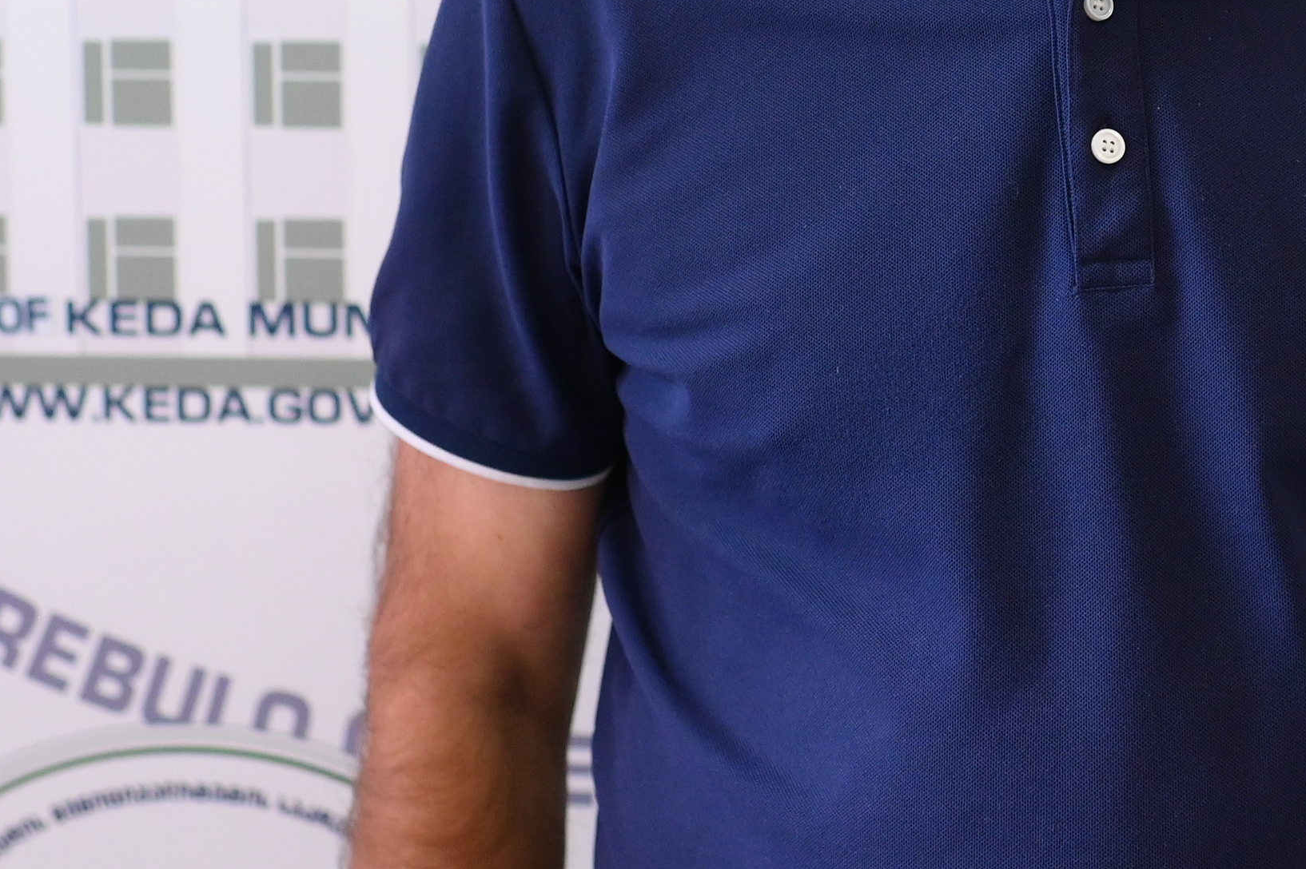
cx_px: 1086
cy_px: -78
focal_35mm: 97
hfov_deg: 20.7
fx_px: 3517
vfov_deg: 13.8
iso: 3200
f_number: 2.8
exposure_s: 1/125
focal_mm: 35
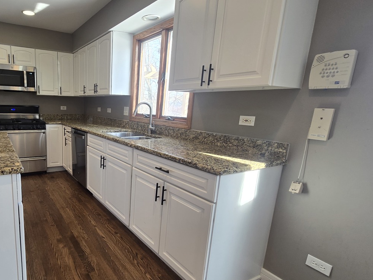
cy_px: 150
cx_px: 110
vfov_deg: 68.6
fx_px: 205
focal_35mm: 19
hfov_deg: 80.4
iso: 50
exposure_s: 1/60
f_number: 2.2
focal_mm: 2.2
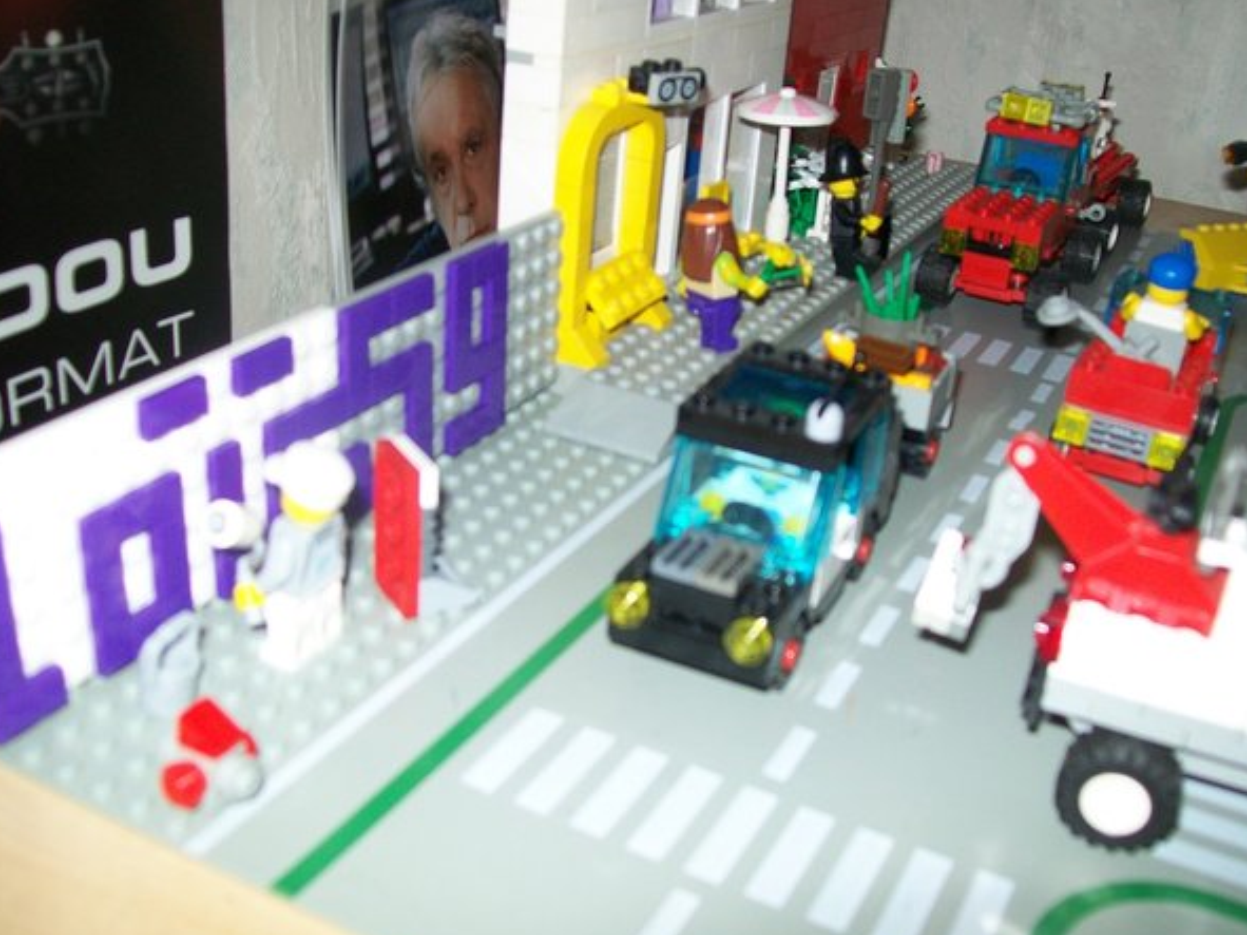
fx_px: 1405
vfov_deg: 36.8
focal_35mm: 39
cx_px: 660
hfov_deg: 47.8
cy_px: 456
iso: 64
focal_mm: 6
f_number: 2.7
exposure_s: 1/60
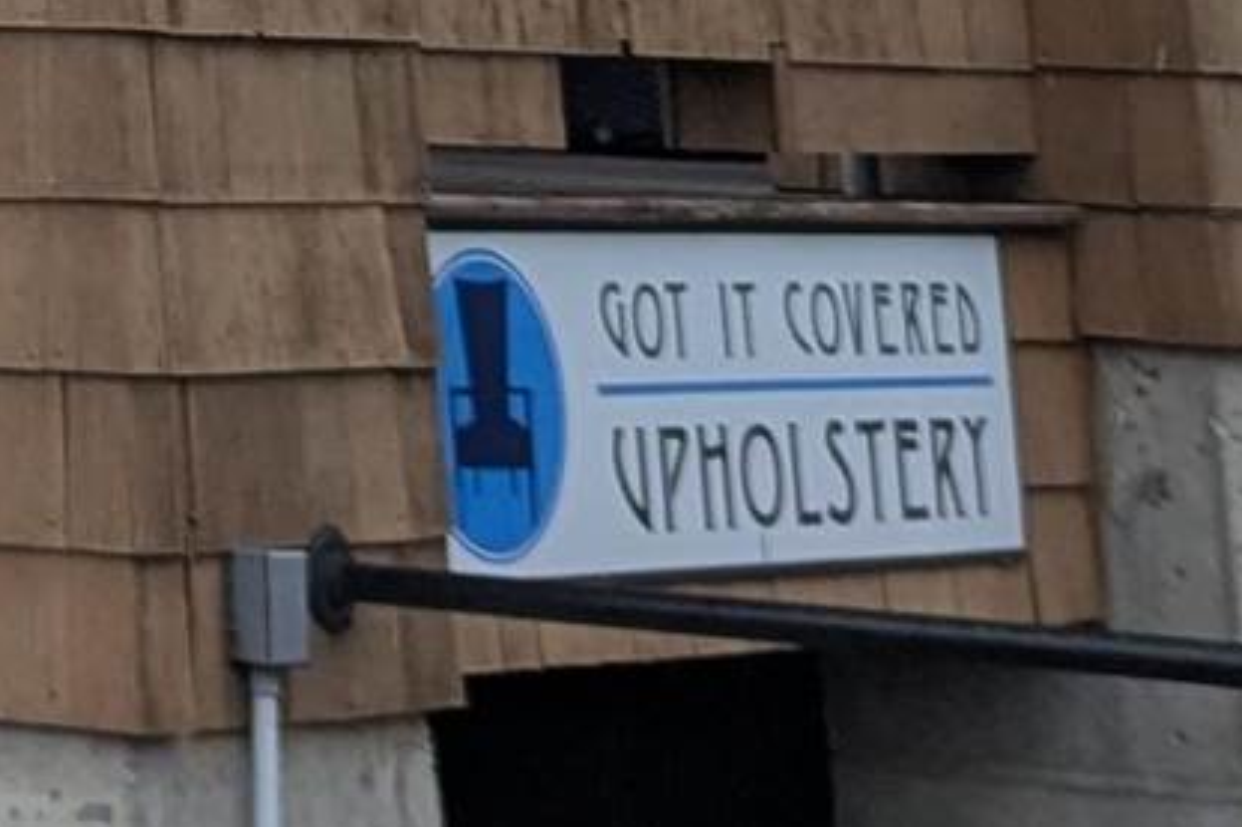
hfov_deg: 10.2
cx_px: -1341
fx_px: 6345
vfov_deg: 6.6
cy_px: -1878
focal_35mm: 184
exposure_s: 1/967
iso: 46
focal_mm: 6.81
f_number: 1.85
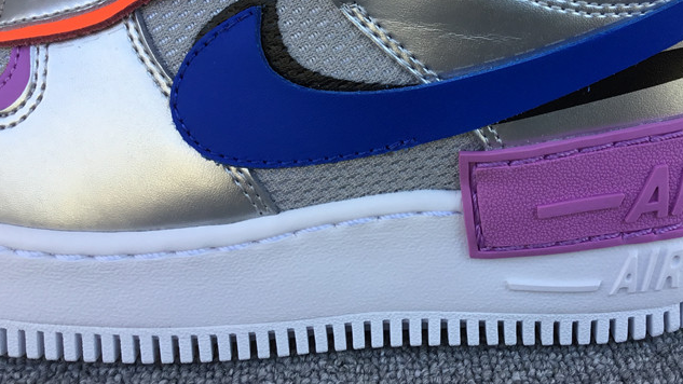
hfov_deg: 42.5
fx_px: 869
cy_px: 75
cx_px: 440
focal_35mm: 48
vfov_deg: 24.5
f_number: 2.4
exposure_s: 1/131
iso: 25
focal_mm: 3.3
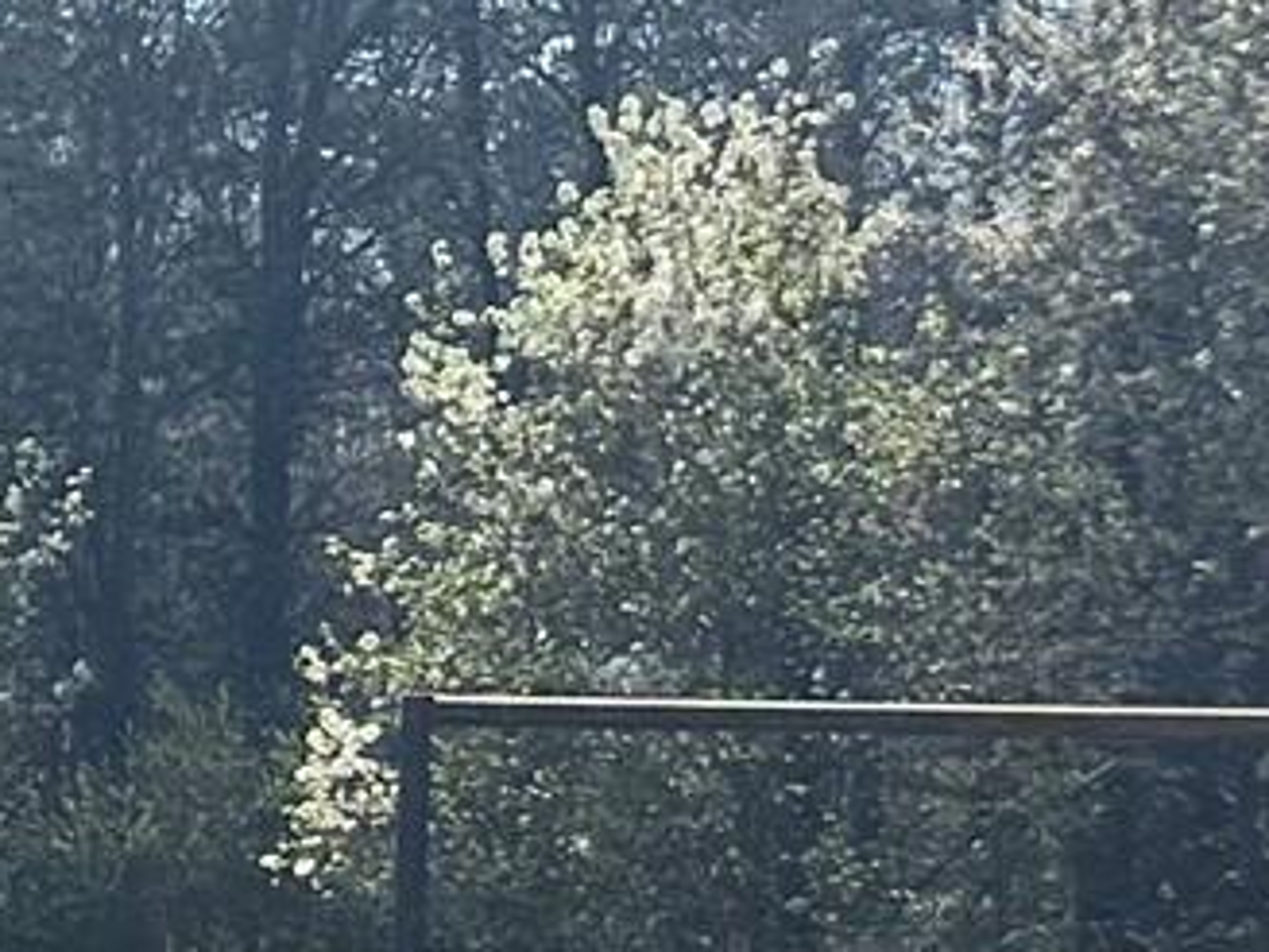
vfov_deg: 9.9
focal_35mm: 150
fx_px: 5499
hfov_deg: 10.5
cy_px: 828
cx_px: -2186
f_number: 1.78
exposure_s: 1/5848
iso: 80
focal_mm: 6.86
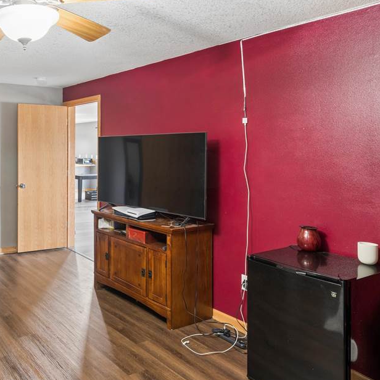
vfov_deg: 53.6
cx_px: 17
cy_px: 149
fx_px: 373
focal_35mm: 30
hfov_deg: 46.9
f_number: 9
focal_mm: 17
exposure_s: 1/2.5
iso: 400
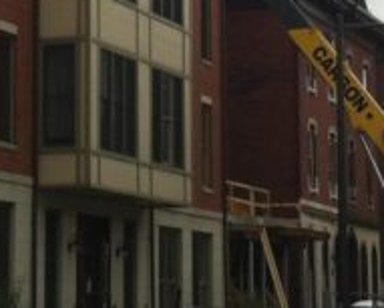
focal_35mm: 183
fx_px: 2081
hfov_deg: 10.5
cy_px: -49
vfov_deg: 8.4
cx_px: 103
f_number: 2.8
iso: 80
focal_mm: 3.85
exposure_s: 1/815
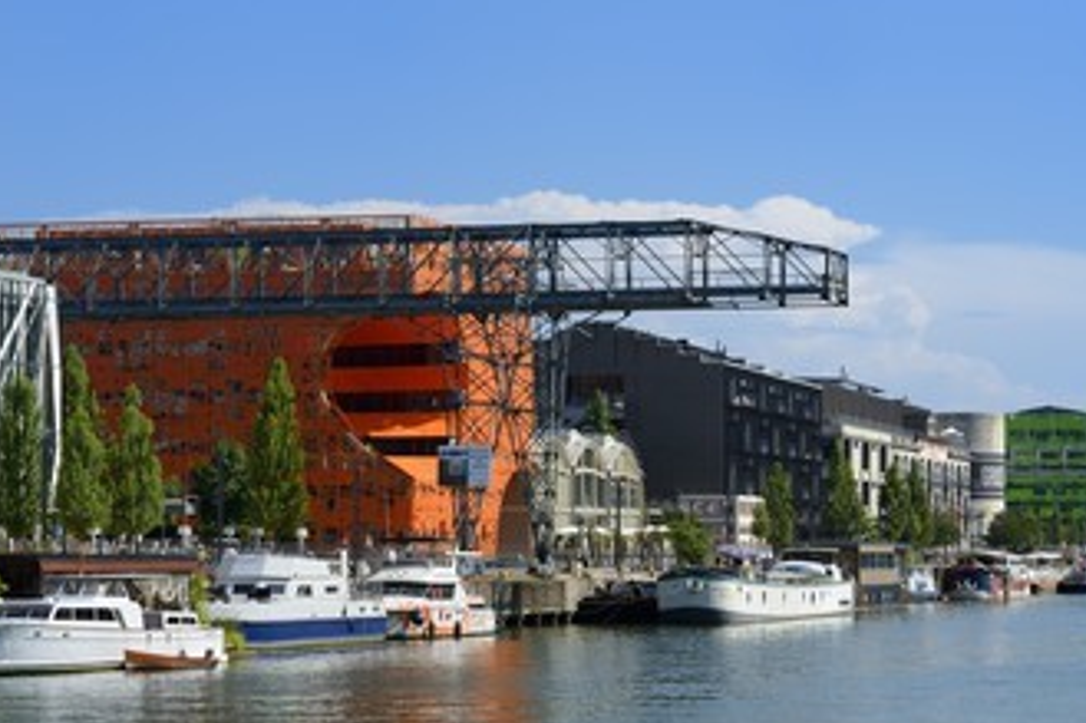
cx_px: 548
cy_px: 423
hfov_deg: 17.8
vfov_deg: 11.9
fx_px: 3467
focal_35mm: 115
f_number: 11
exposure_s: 1/320
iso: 200
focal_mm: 90
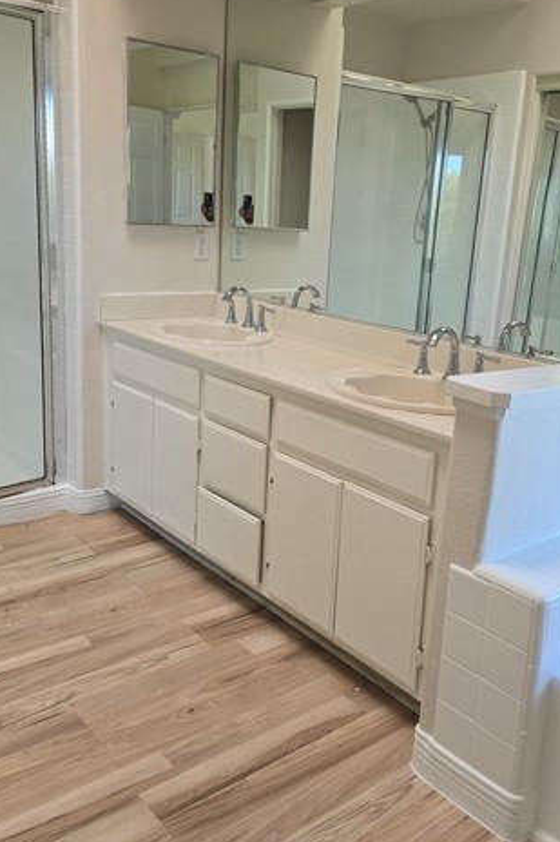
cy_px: 379
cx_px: 310
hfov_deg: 39.9
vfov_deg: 57.1
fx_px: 771
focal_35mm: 33
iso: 50
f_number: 1.7
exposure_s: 1/180
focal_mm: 6.3
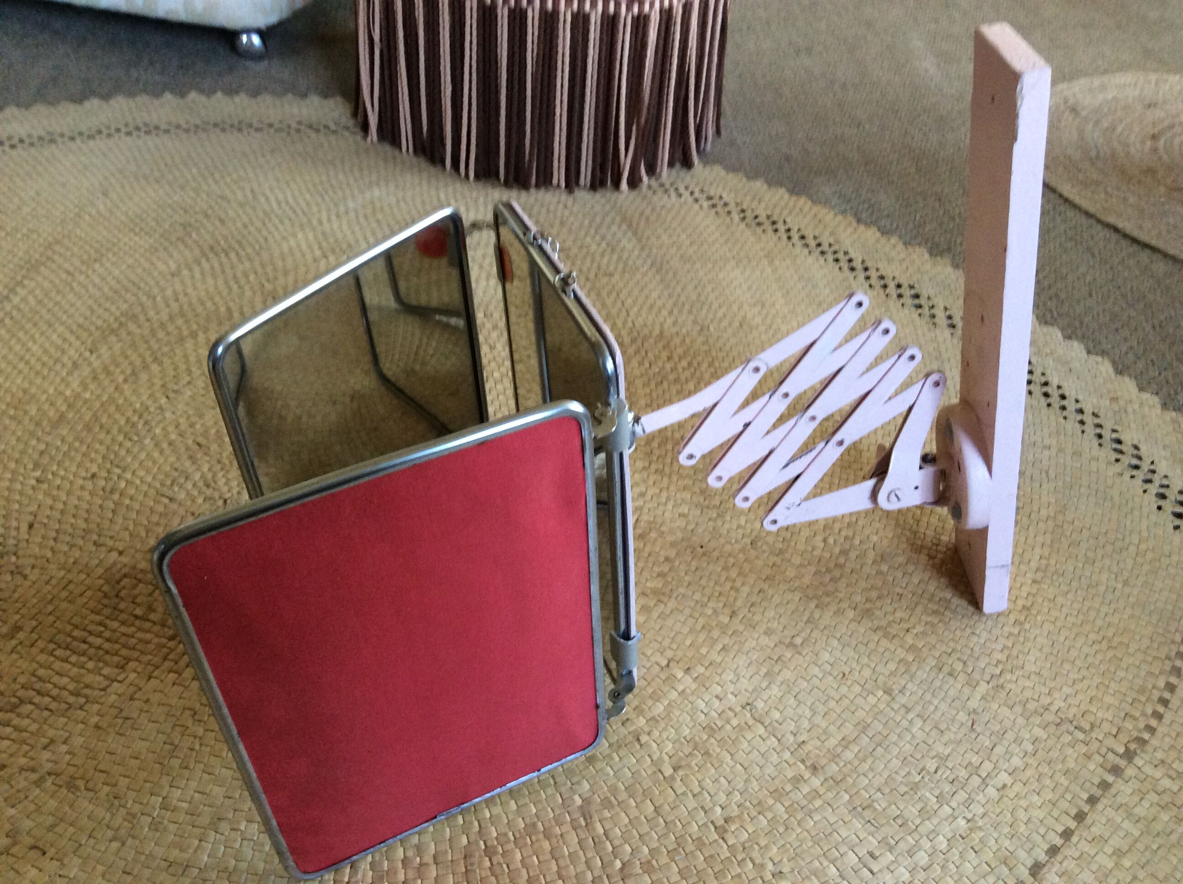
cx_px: 592
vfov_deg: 44.1
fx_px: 1092
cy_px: 442
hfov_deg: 56.9
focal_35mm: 32
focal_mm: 3.3
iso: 125
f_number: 2.4
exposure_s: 1/25
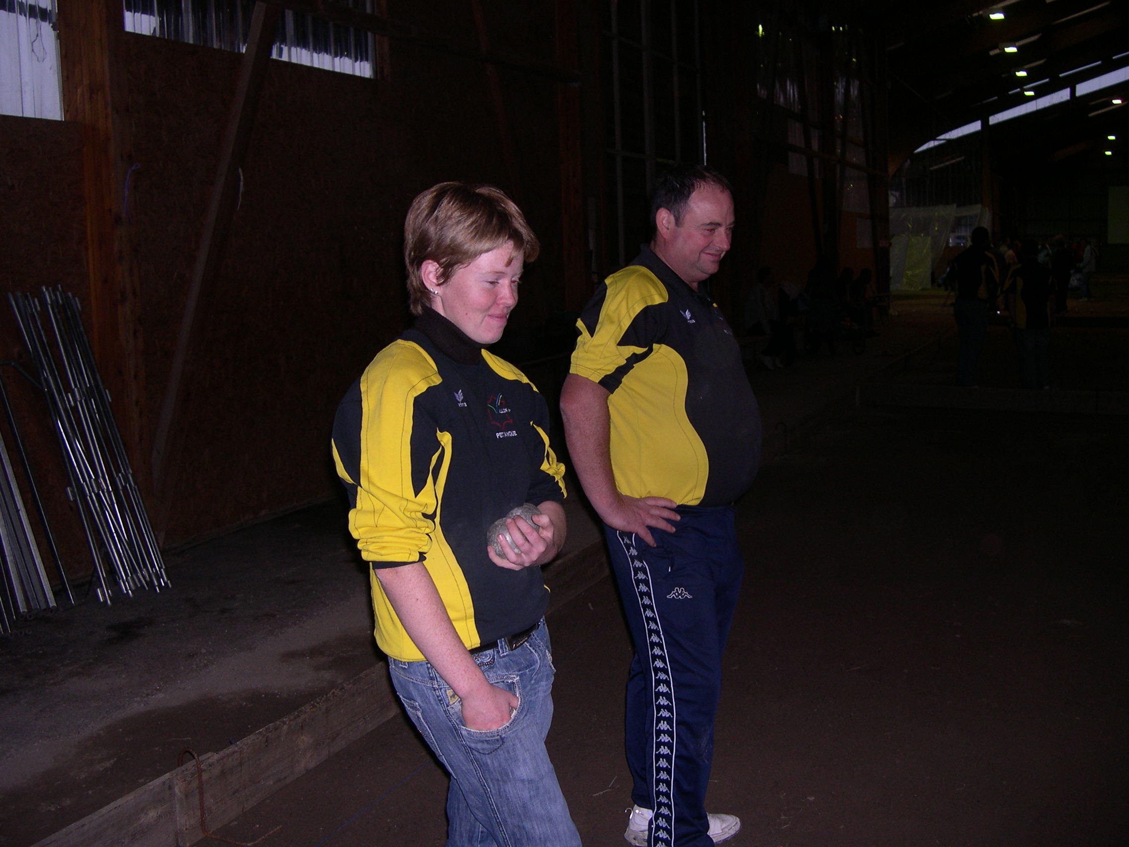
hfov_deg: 49.0
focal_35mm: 38
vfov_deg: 37.7
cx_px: 564
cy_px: 424
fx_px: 1239
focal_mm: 8
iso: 137
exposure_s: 1/60
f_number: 2.8
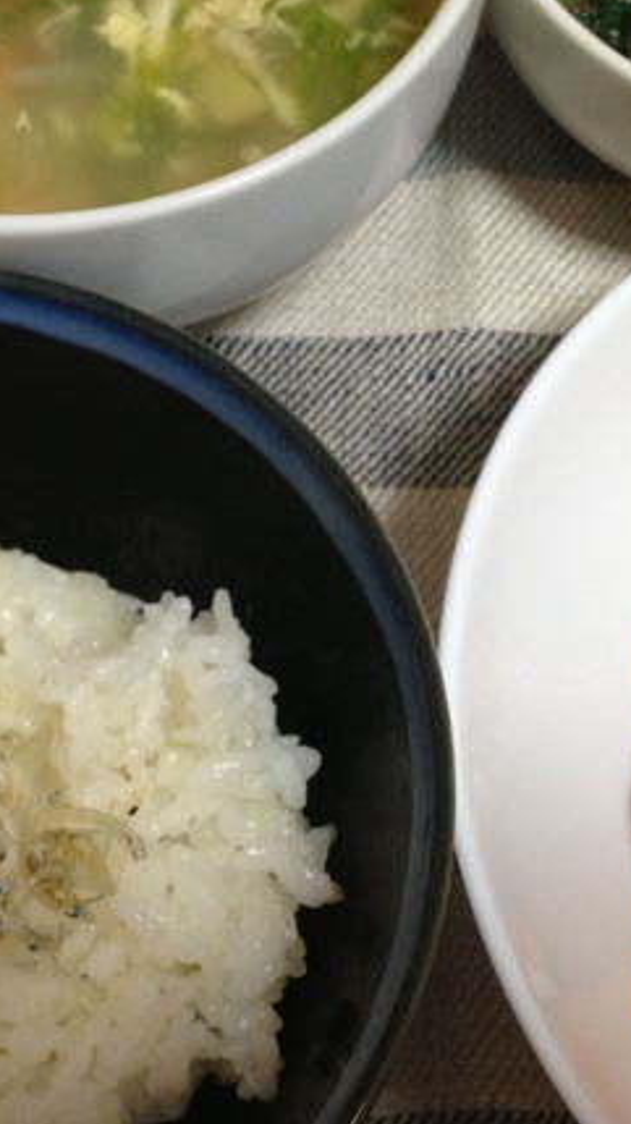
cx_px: 369
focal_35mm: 67
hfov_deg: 18.0
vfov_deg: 31.4
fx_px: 1995
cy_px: 464
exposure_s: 1/20
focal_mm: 4.13
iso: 125
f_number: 2.4
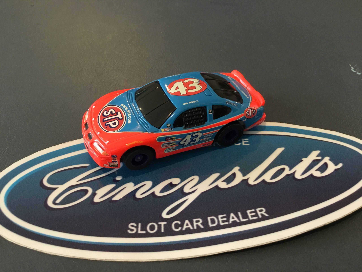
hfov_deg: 58.4
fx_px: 324
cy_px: 136
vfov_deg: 45.4
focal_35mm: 31
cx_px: 181
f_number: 2.4
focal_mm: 3.3
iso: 200
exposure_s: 1/24
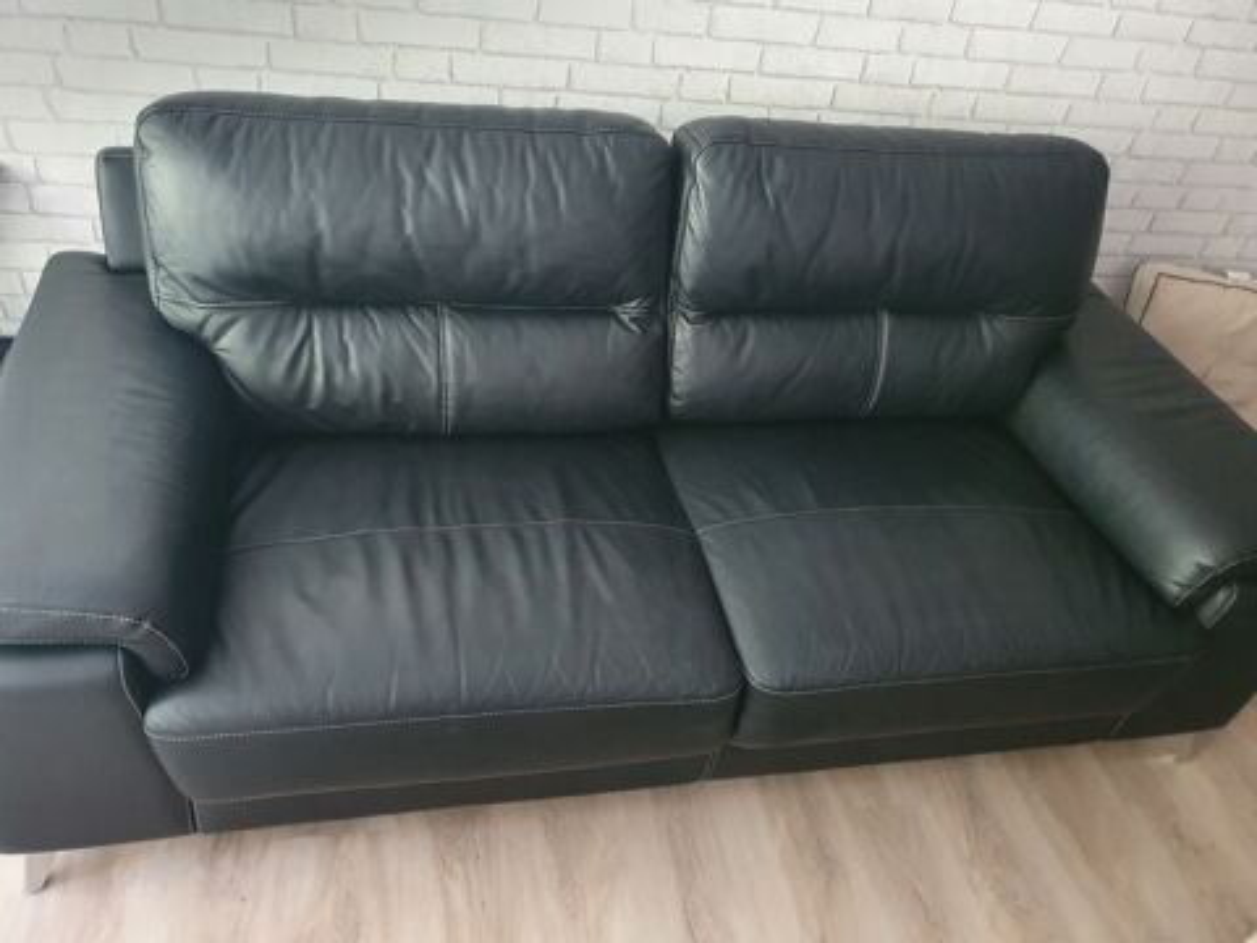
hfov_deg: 67.3
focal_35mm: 26
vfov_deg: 53.1
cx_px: 628
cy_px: 472
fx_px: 944
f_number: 1.5
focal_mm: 4.32
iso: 500
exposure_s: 1/20
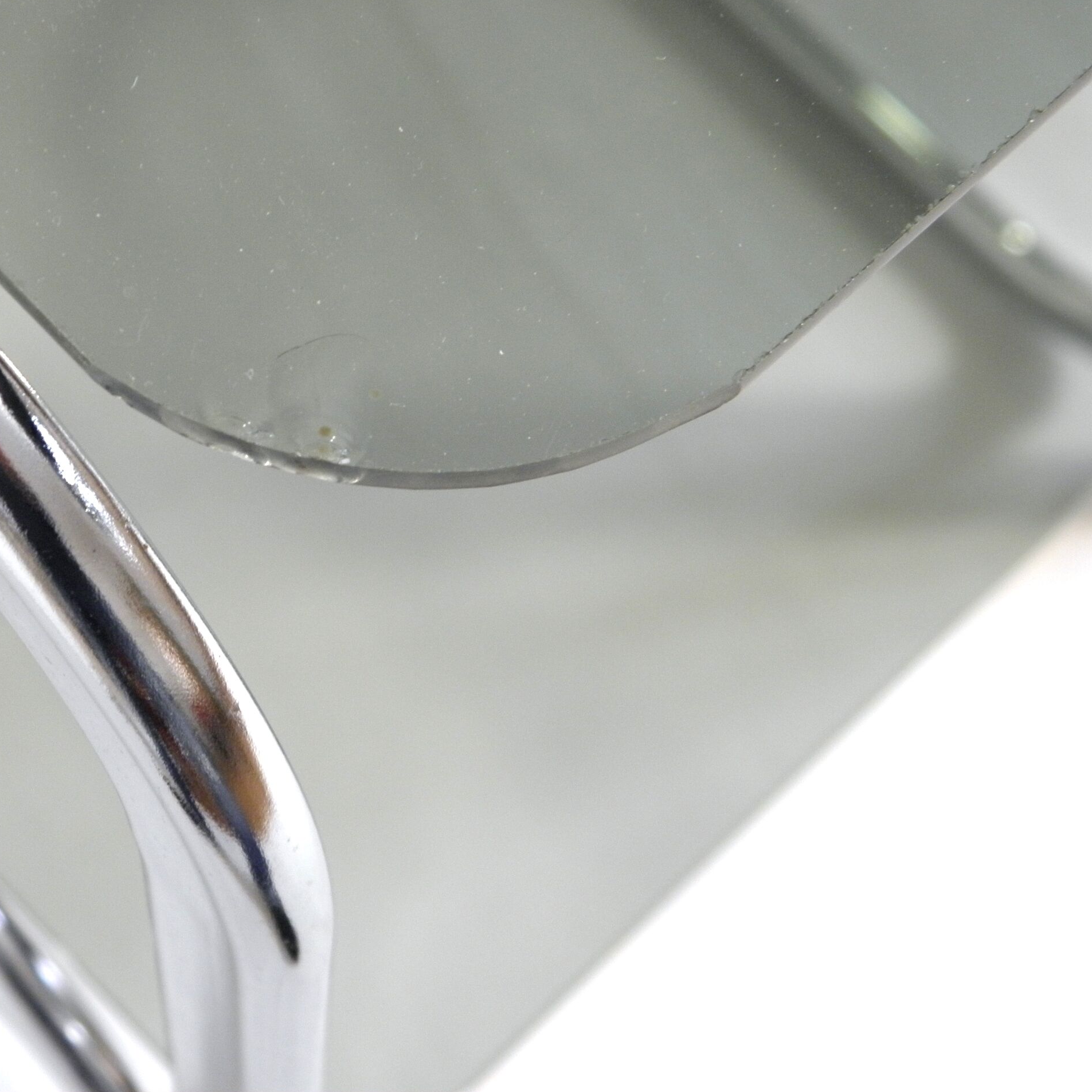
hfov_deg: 18.2
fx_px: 3391
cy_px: 544
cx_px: 359
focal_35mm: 95
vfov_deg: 18.3
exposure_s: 1/13
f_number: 4.4
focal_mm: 14.3
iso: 200
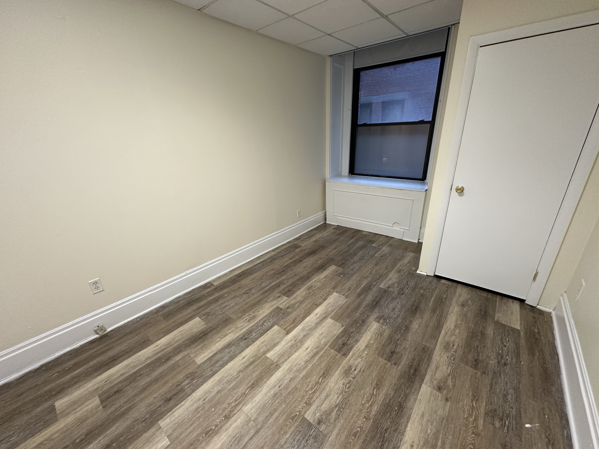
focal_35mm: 14
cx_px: 300
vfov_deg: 85.7
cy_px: 224
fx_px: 242
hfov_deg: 102.1
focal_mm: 2.22
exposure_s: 1/60
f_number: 2.2
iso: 200
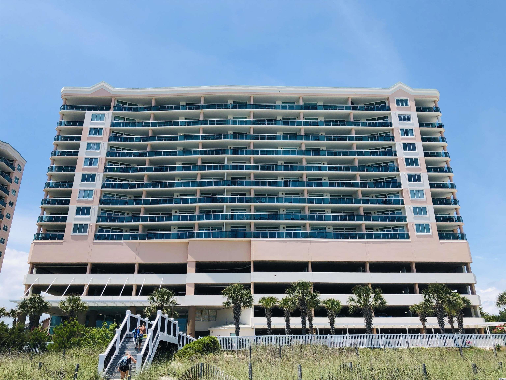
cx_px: 253
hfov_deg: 63.4
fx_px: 409
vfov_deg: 49.7
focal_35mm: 28
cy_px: 190
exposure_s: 1/1799
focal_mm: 3.99
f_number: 1.8
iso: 20
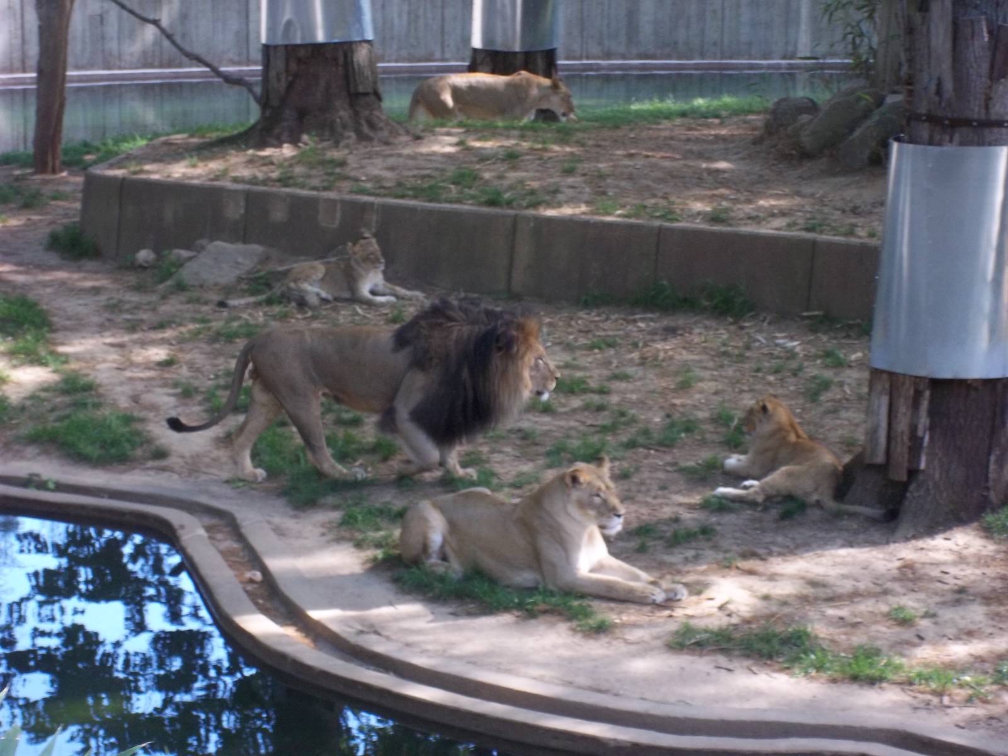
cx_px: 504
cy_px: 378
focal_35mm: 108
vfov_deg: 13.7
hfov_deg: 18.2
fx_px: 3145
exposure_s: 1/60
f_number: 5.6
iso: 160
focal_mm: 19.5
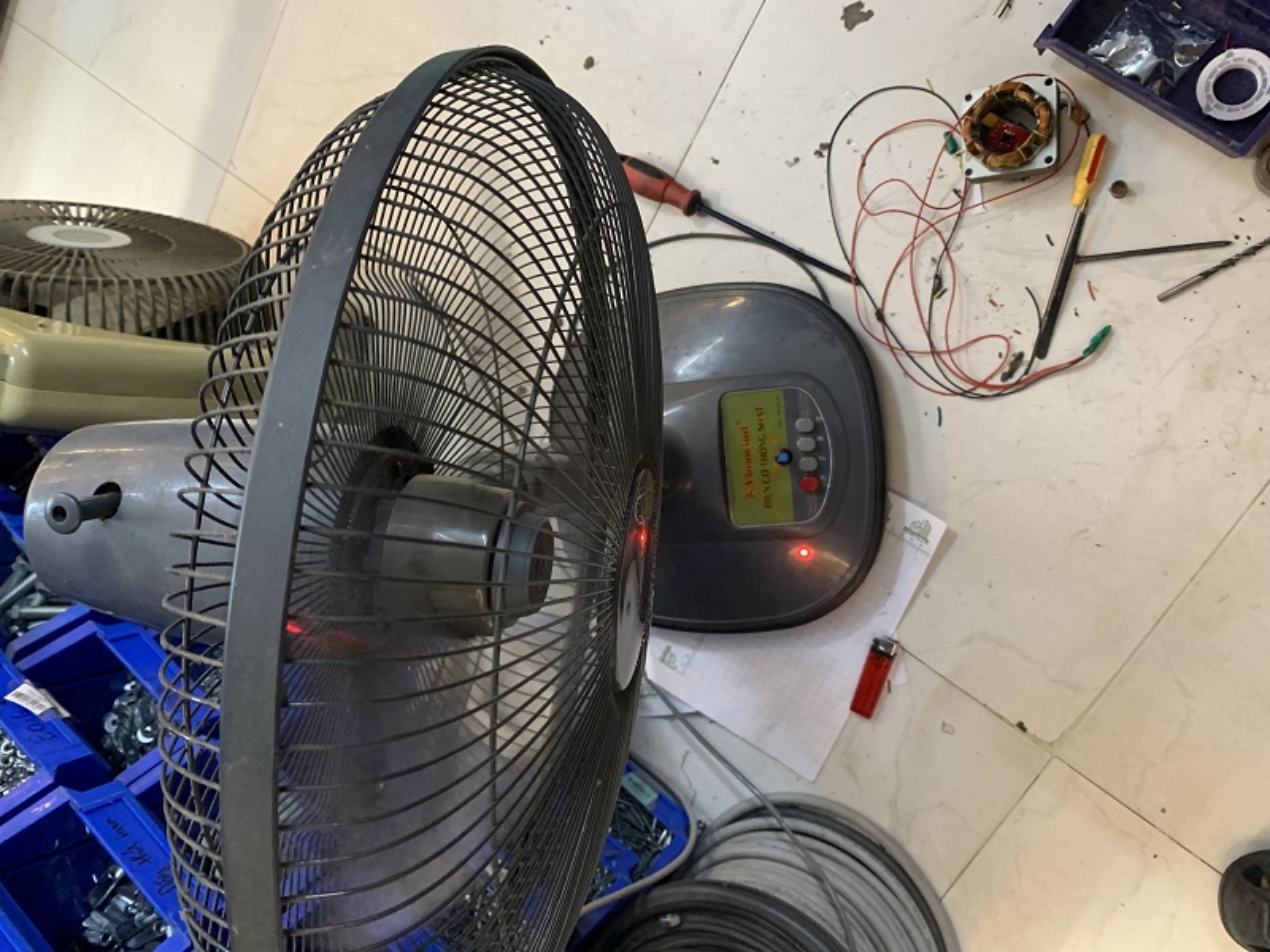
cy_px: 476
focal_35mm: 26
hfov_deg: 67.3
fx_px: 954
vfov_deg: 53.1
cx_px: 635
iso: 250
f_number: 1.8
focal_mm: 4.25
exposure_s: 1/33
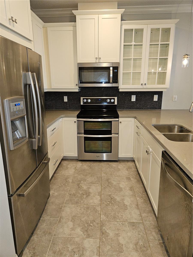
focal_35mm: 23
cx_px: 96
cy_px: 128
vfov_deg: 73.9
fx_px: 171
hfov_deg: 58.9
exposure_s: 1/40
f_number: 1.8
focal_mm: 5.4
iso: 100
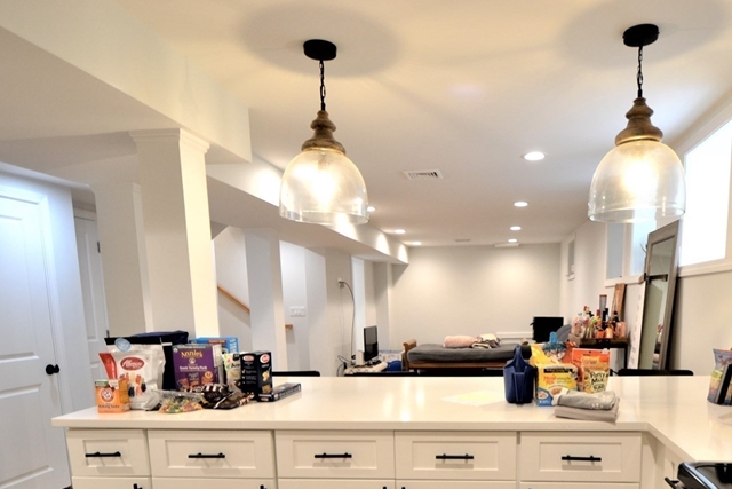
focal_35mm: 24
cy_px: 381
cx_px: 453
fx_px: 488
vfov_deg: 50.4
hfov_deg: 72.6
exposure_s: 1/40
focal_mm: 10
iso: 400
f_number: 3.5
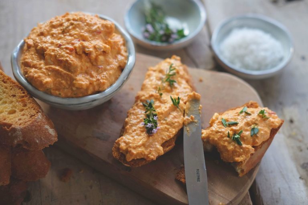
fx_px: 453
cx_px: 154
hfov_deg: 37.5
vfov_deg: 25.5
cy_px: 102
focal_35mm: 53
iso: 200
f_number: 2.8
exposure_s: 1/220
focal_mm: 35
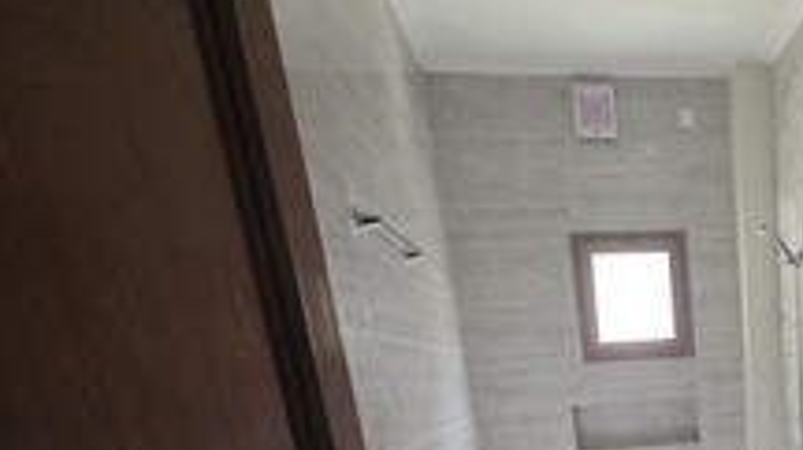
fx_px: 638
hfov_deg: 55.7
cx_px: 723
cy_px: 578
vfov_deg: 30.8
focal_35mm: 30
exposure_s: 1/50
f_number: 1.9
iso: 400
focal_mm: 2.2
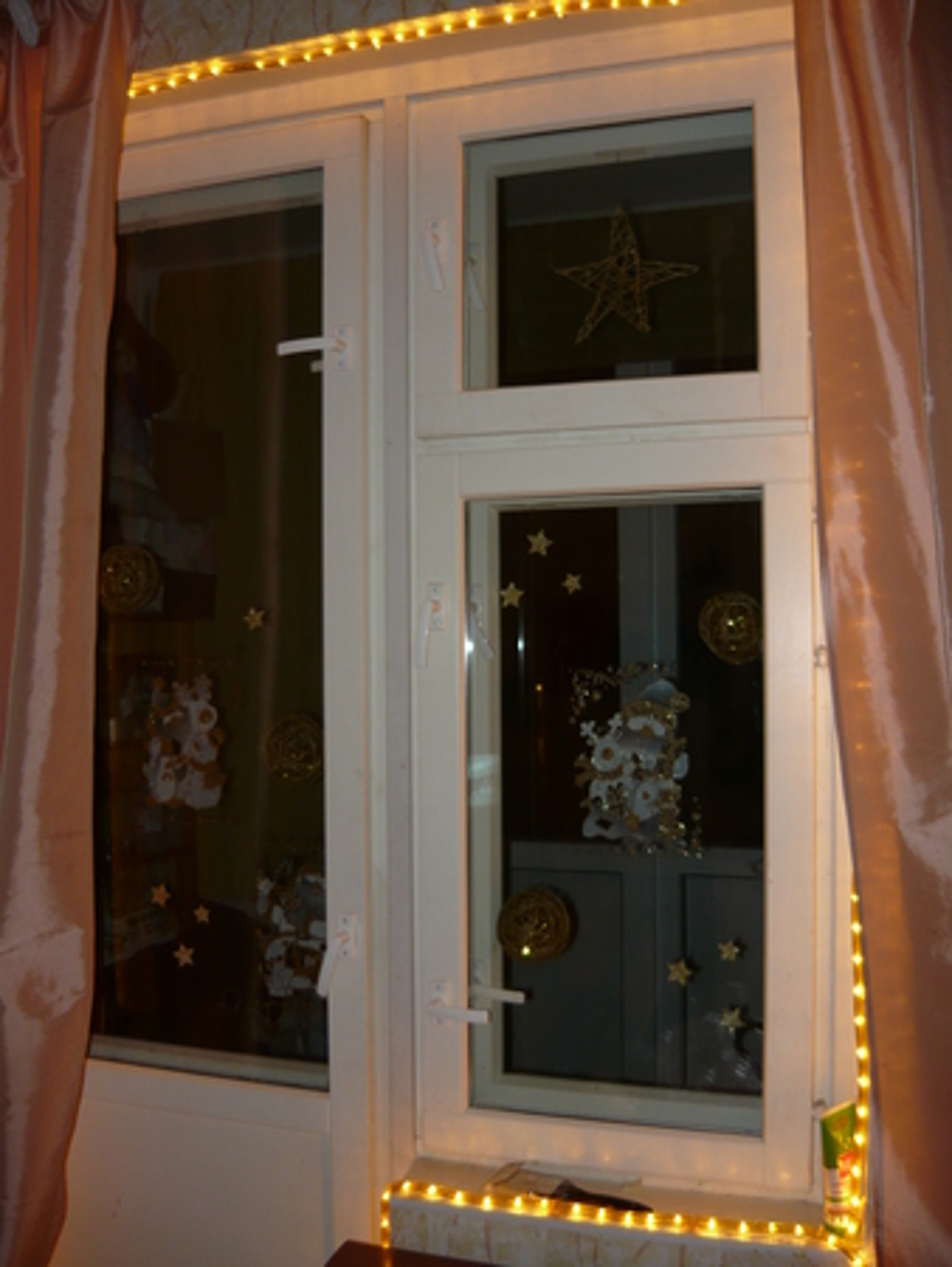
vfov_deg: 55.3
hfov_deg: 43.0
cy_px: 634
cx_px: 476
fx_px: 1209
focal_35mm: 33
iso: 100
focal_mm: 5.5
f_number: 2.8
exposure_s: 1/30
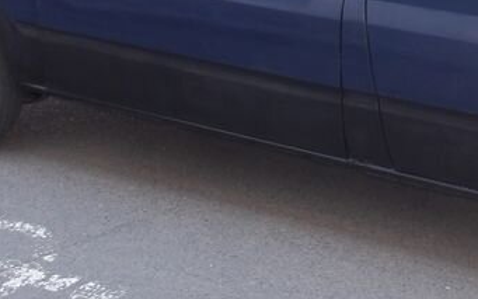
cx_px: 446
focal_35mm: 86
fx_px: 1120
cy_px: -59
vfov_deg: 14.7
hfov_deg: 23.3
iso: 100
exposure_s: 1/92
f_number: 3
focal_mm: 4.9
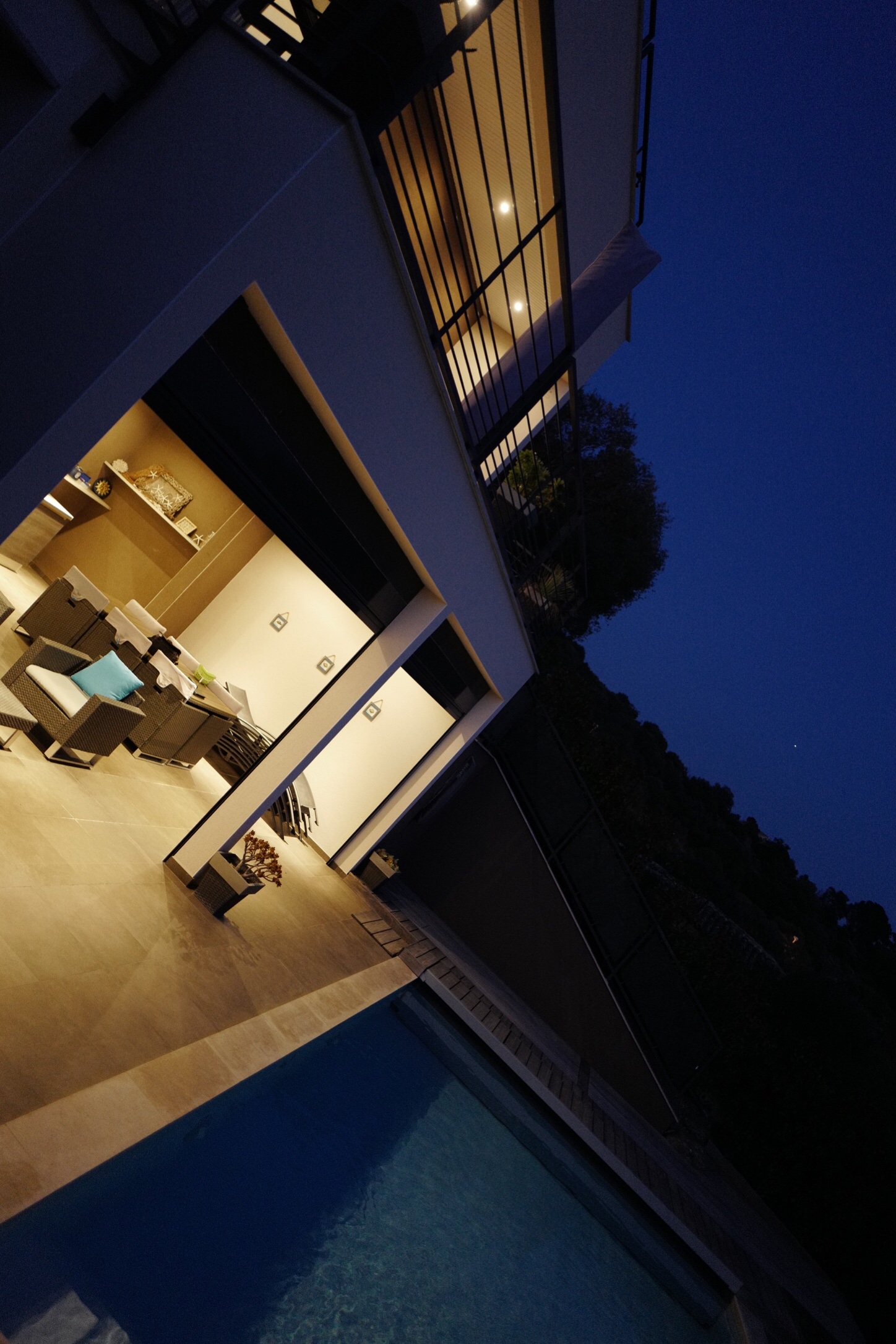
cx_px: 448
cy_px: 672
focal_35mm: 28
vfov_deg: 65.5
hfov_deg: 46.4
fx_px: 1045
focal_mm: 28
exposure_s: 1/60
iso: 3200
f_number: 1.7
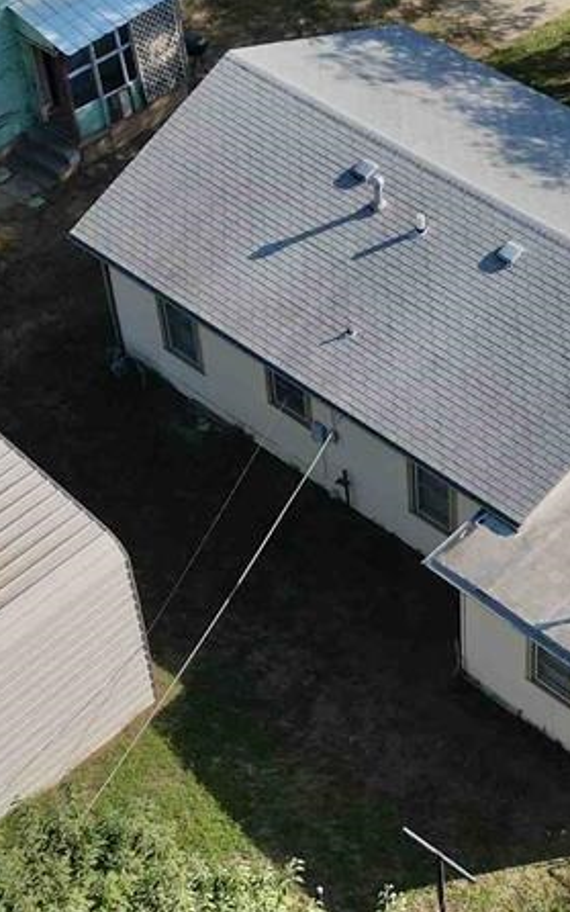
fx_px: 1813
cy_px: 489
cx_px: 480
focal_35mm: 73
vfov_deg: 28.2
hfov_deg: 17.7
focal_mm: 6.72
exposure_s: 1/4000
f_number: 1.7
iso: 110
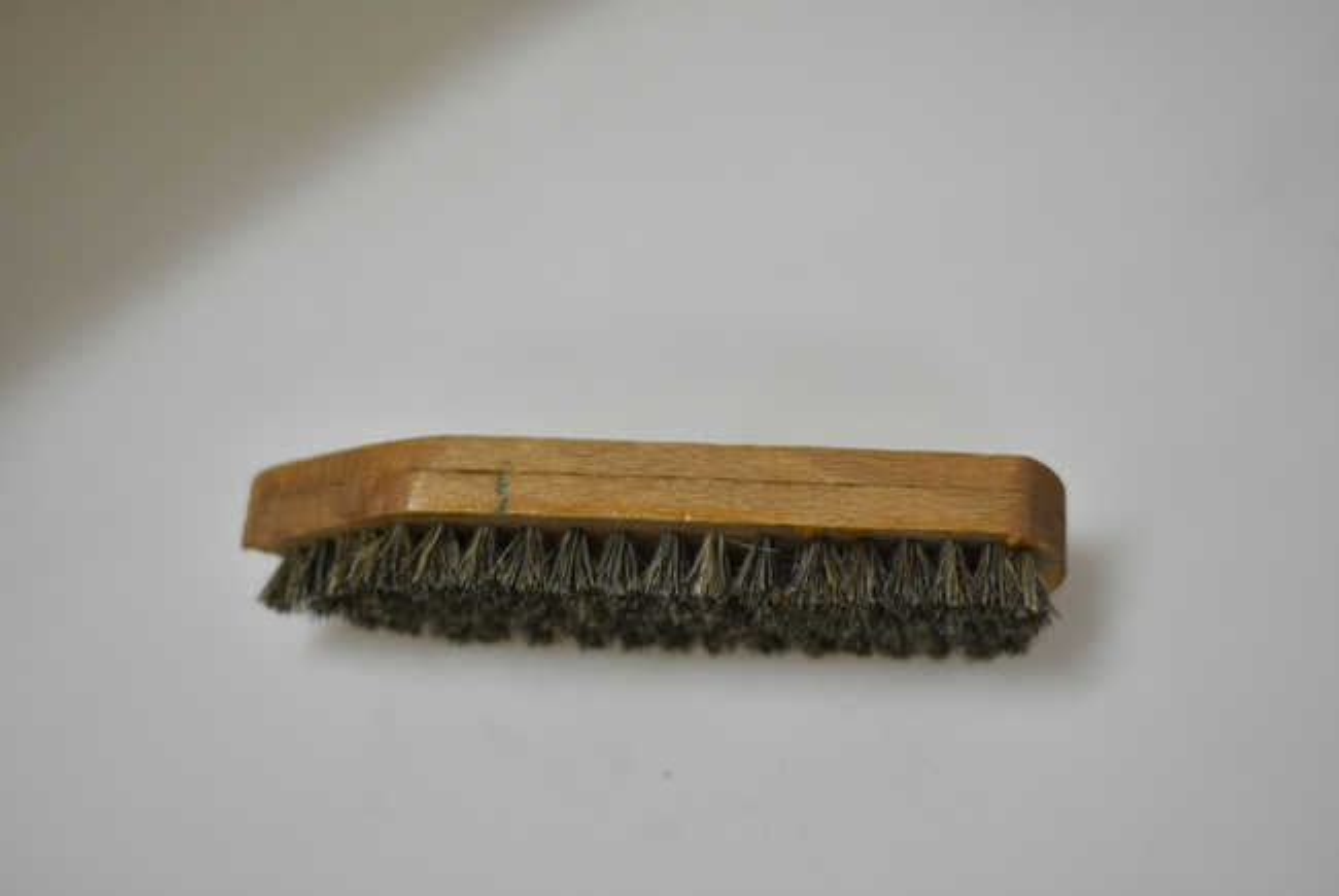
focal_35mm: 75
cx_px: 670
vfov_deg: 18.2
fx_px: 2793
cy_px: 448
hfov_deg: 27.0
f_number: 2
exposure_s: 1/100
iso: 800
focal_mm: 50
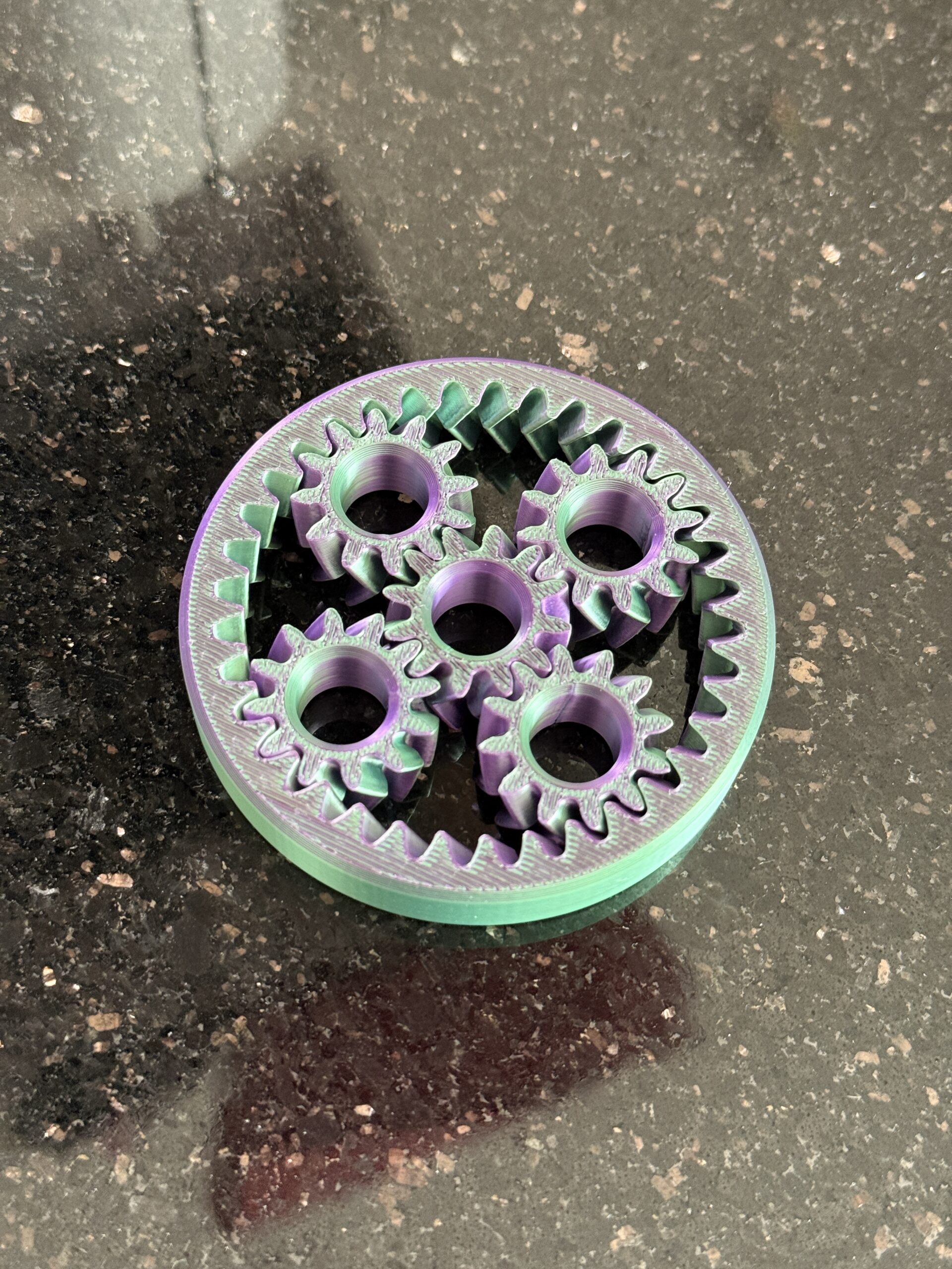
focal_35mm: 48
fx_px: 1760
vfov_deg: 39.7
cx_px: 476
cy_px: 634
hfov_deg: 30.3
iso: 250
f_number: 1.78
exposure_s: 1/49
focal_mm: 6.76
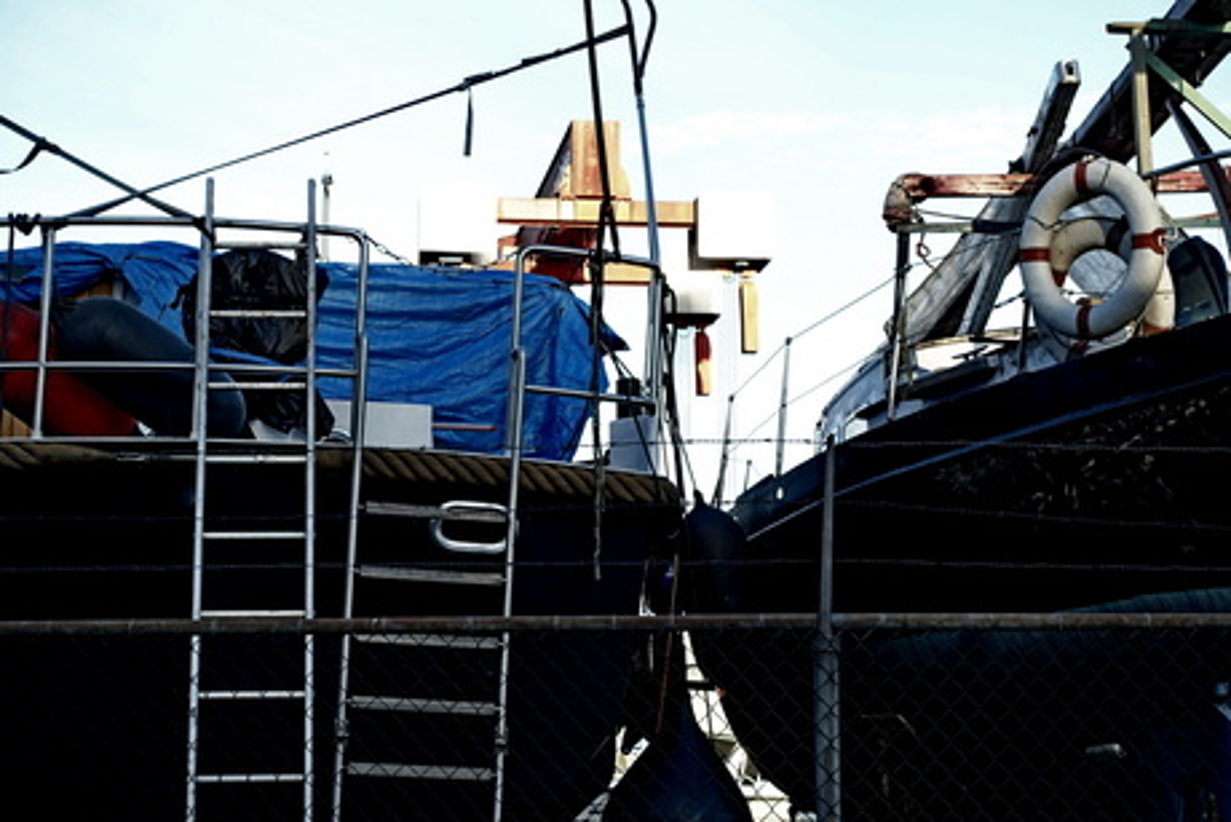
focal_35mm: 70
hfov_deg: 28.8
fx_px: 2394
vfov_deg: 19.5
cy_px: 411
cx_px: 616
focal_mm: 25.7
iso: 125
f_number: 4
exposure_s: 1/200
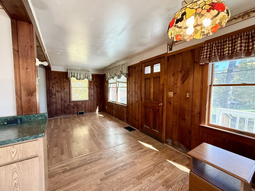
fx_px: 103
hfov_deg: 102.1
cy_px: 96
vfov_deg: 85.7
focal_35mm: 14
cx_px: 128
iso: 400
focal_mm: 2.22
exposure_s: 1/120
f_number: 2.2
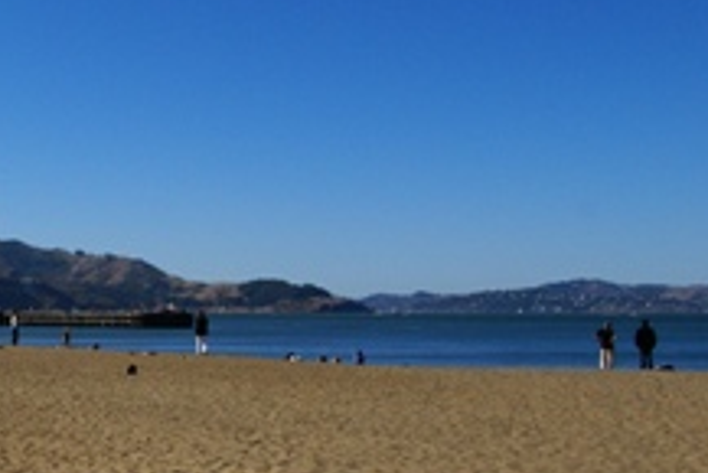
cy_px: 289
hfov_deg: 31.3
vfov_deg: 22.9
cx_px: -2
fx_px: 1164
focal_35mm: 59
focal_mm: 17
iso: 400
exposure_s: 1/1000
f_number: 11
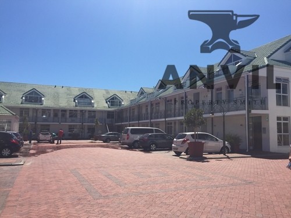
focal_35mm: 29
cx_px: 146
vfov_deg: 48.2
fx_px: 244
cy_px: 109
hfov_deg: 61.7
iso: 32
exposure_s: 1/2475
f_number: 2.2
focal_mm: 4.15
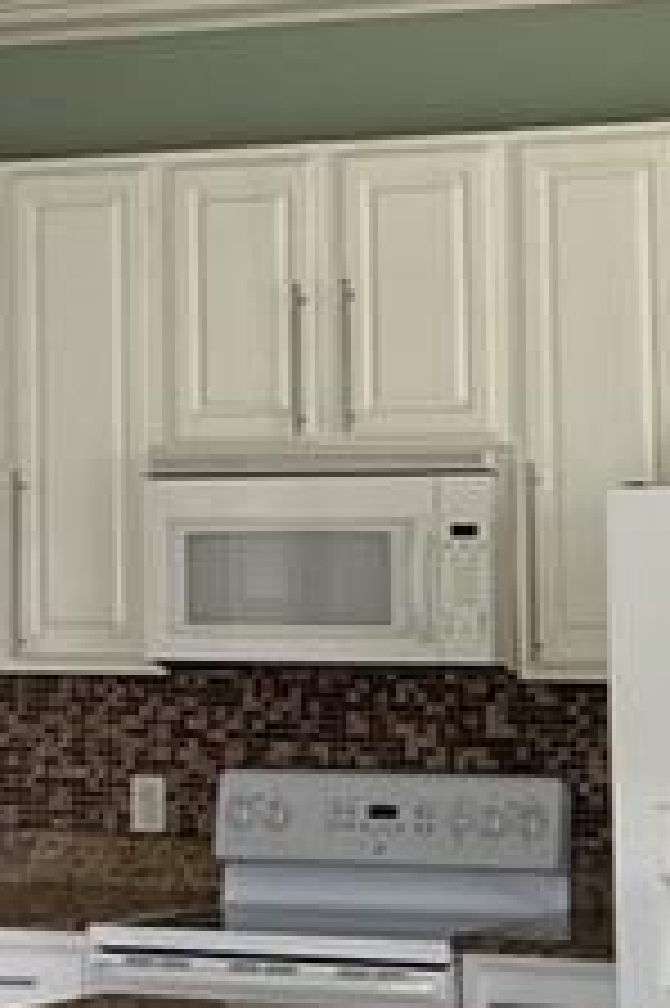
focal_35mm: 145
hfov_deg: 9.4
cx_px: -67
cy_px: 207
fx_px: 4054
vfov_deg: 14.1
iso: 80
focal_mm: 5.7
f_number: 1.5
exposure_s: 1/121
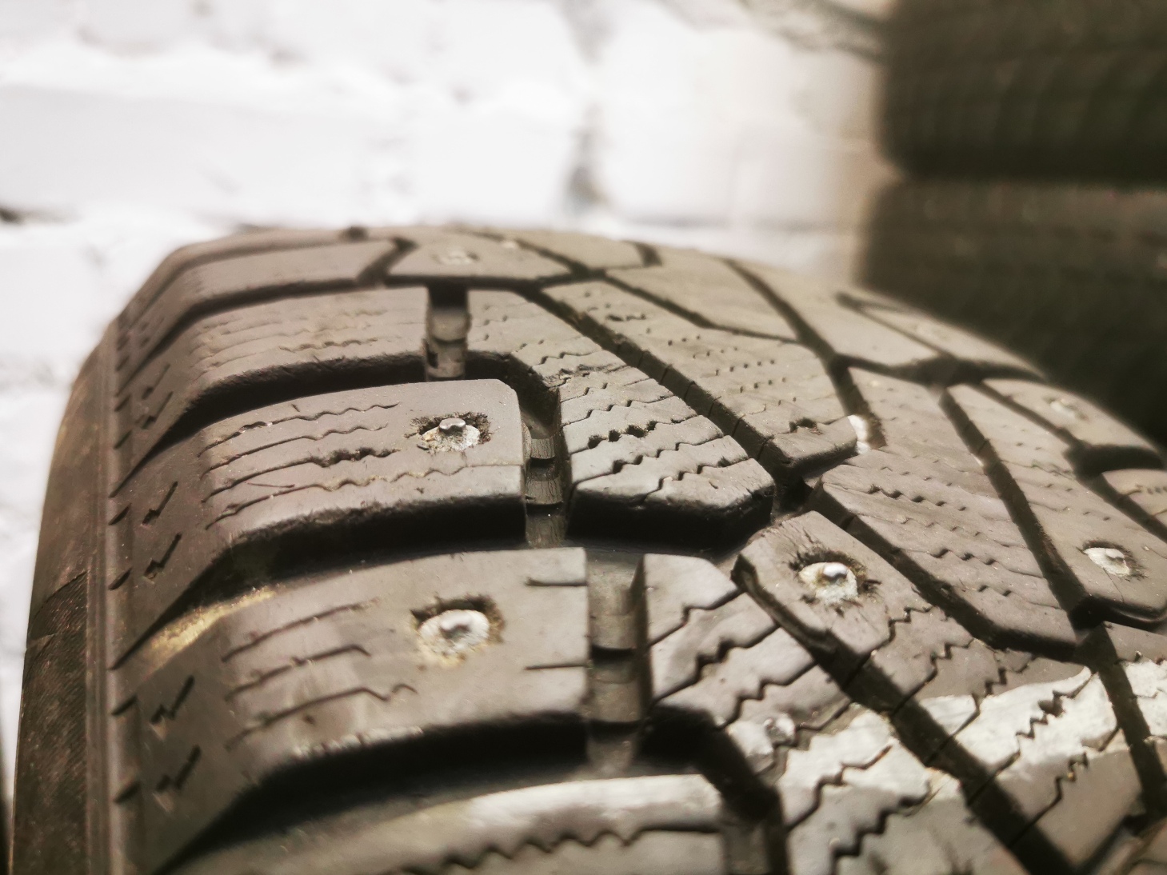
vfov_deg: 51.3
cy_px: 438
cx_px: 584
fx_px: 910
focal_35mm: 27
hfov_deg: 65.3
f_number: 1.6
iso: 250
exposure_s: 1/50
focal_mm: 5.56
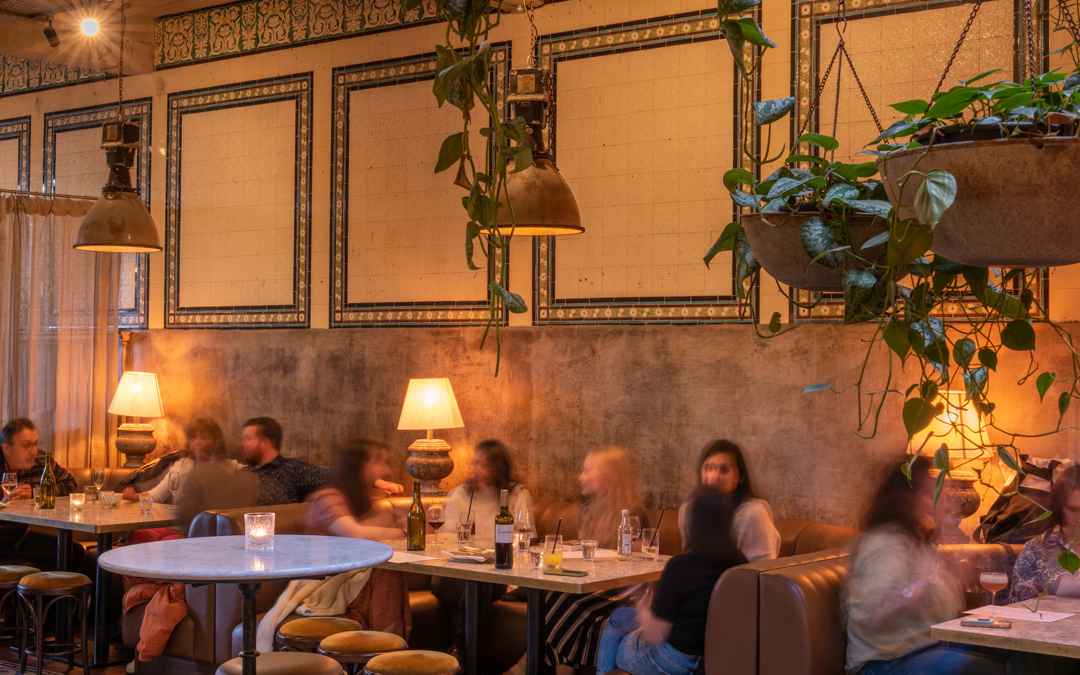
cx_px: 543
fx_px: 1589
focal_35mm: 54
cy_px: 327
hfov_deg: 37.5
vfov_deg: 24.0
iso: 50
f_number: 18
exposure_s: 20
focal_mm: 52
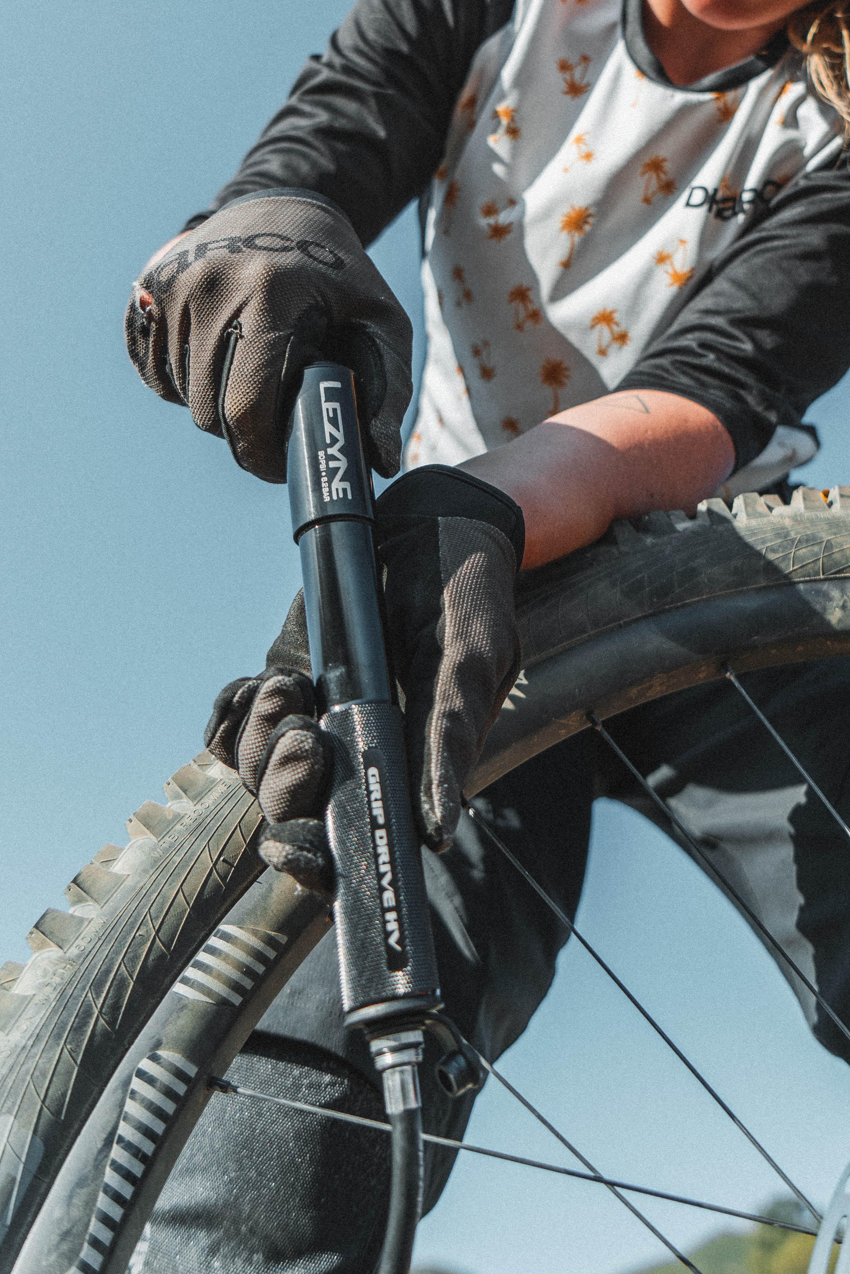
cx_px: 601
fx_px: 1239
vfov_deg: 53.0
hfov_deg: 37.2
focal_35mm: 35
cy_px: 392
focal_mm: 24
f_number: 4
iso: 100
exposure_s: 1/400
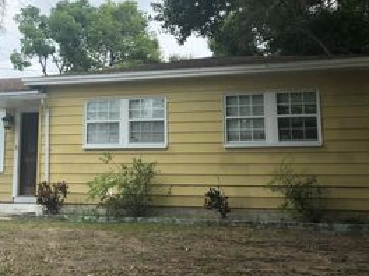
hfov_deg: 34.8
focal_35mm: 53
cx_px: 63
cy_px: 101
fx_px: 565
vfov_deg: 27.4
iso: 20
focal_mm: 4
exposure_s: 1/1736
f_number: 1.8
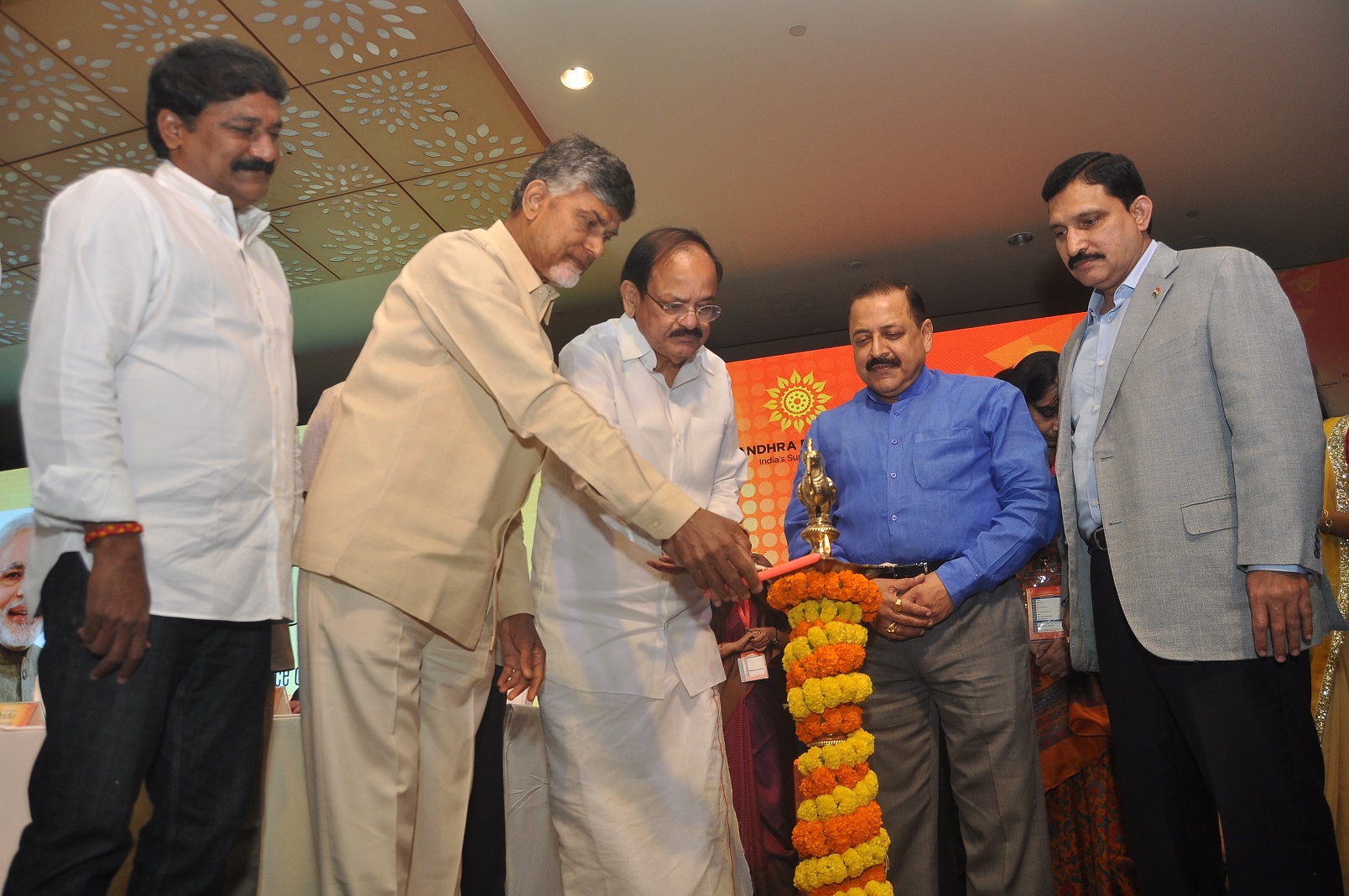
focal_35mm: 27
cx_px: 674
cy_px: 448
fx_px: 1011
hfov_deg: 67.4
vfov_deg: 47.8
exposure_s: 1/125
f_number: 4.5
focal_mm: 18
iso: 400
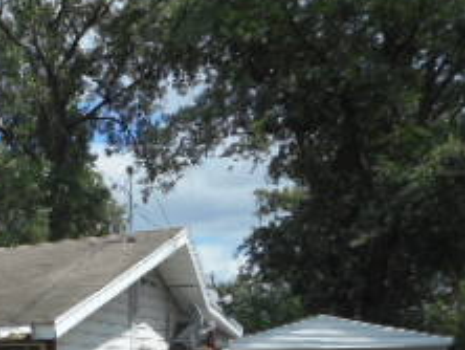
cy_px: 404
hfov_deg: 24.4
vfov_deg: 19.4
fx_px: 968
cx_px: -98
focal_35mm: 72
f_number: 3.7
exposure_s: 1/800
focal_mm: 4.5
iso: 80
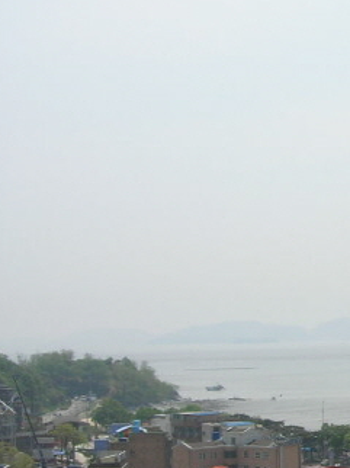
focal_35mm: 102
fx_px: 1377
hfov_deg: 13.4
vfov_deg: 19.3
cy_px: 246
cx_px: 571
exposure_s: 1/820
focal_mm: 8.5
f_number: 4.9
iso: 64
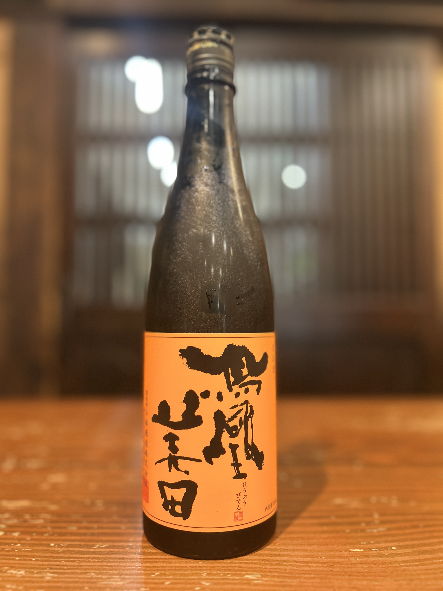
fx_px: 444
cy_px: 296
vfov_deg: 67.3
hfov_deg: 53.1
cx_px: 222
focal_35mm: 26
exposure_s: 1/50
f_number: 1.5
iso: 250
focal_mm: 5.7
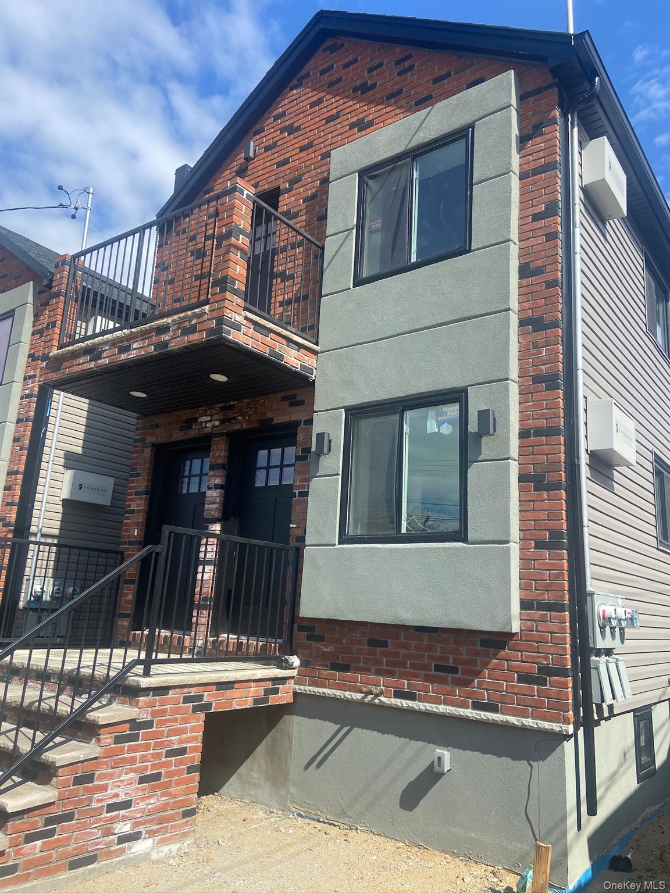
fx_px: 671
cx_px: 335
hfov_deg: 53.1
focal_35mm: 26
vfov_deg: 67.3
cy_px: 446
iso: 32
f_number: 1.8
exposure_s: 1/1808
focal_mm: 4.25
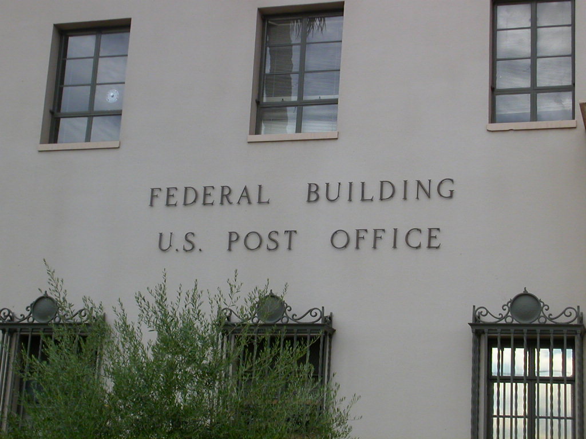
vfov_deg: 20.2
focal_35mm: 73
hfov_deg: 26.7
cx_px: 293
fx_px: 1236
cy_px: 220
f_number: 3.8
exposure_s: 1/548
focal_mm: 11.1
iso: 100
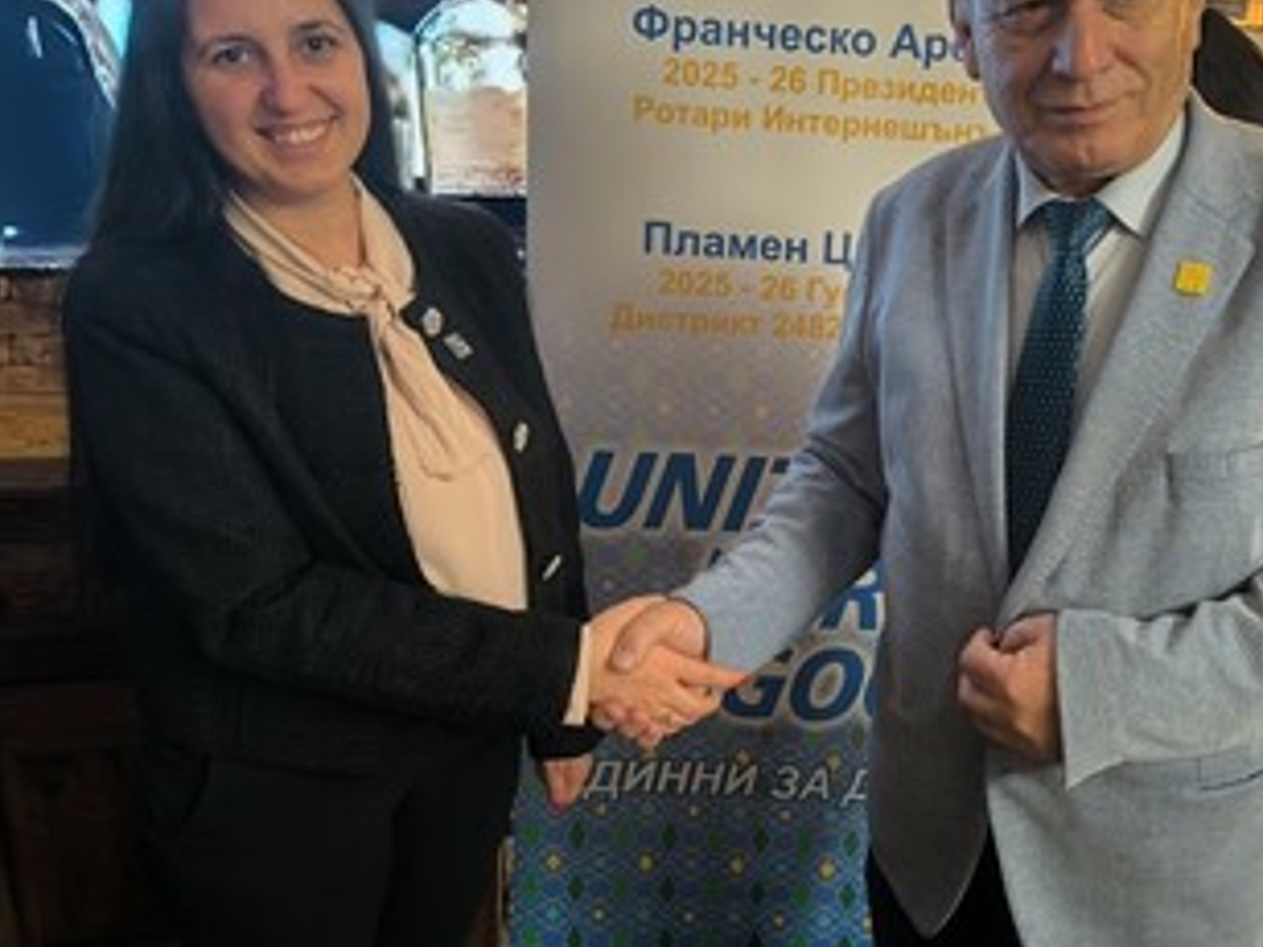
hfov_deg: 59.0
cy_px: 379
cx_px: 806
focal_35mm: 30
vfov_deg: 46.5
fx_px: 1094
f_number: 1.65
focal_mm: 6.14
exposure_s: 1/12.5
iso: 4000
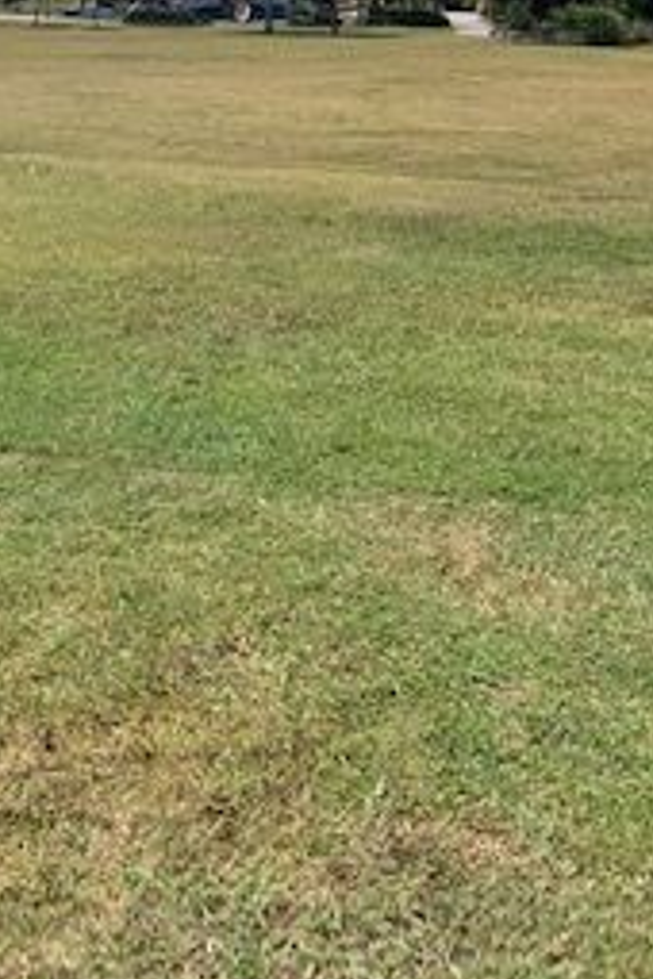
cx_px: 419
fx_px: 1850
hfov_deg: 20.0
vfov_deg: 28.6
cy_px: 119
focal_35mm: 68
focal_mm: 4.25
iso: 25
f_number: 1.8
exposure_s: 1/3521
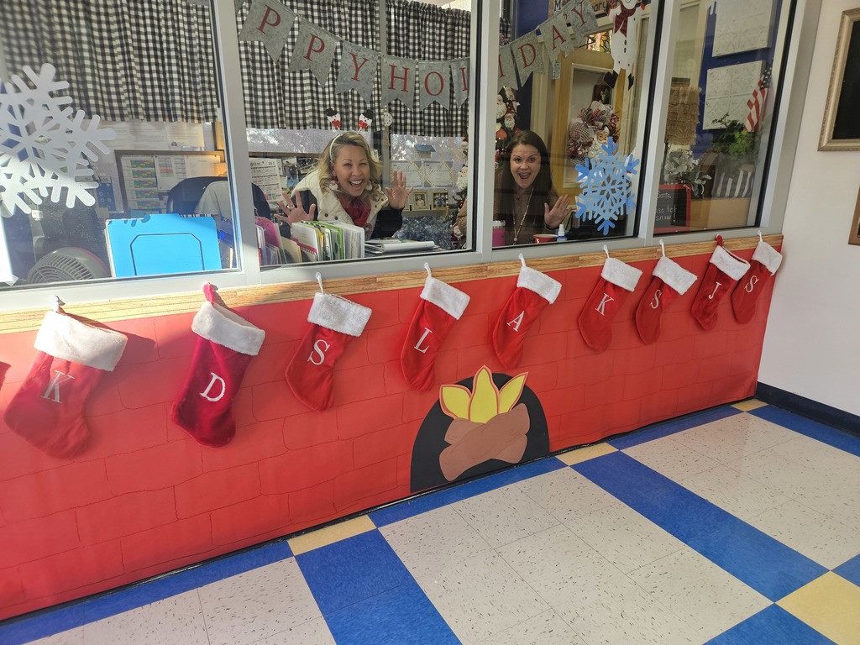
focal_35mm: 23
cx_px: 430
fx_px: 571
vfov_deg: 58.9
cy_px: 322
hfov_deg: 73.9
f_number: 1.8
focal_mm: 5.4
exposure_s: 1/120
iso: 160
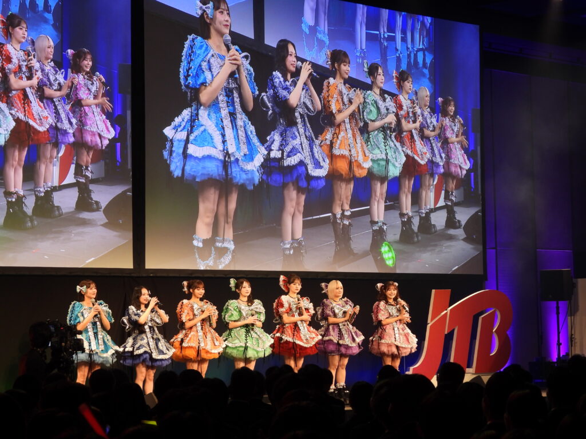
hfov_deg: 20.7
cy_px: 220
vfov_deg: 15.6
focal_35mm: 95
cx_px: 293
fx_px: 1608
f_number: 4
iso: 200
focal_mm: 17
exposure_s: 1/40
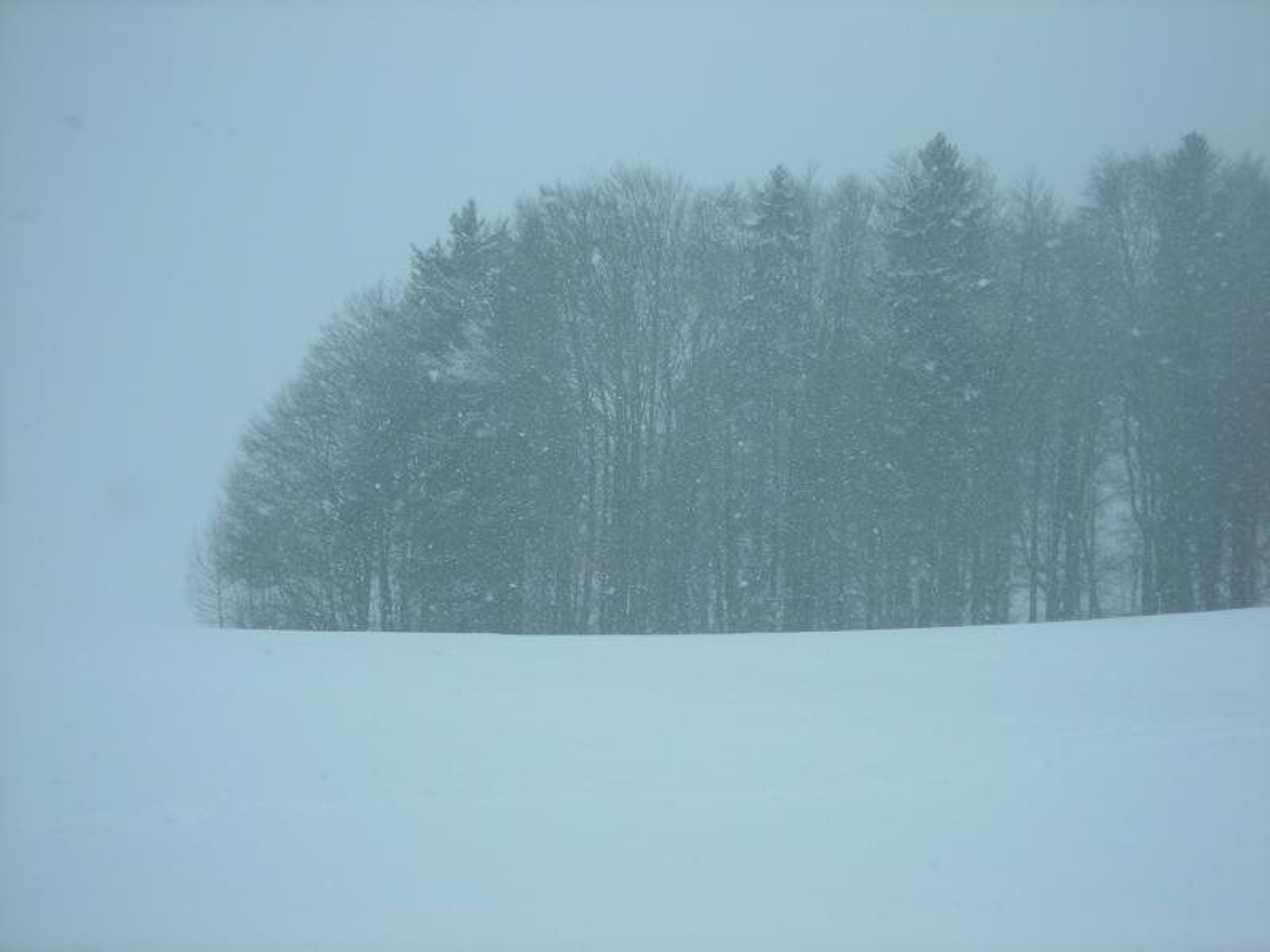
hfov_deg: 29.8
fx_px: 2385
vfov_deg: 22.6
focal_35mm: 65
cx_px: 635
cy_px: 476
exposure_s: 1/427
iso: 50
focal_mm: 10.8
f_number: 3.9
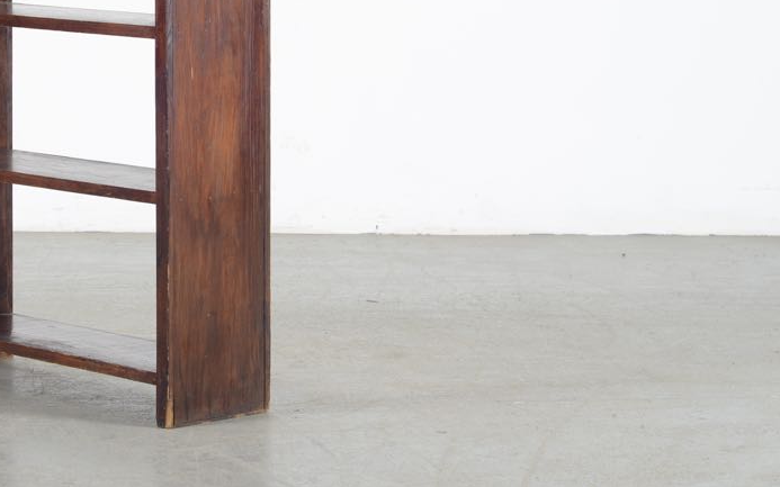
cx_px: 151
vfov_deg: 9.2
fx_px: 2997
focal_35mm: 141
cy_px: 13
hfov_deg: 14.7
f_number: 5.6
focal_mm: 50
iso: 100
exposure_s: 1/125
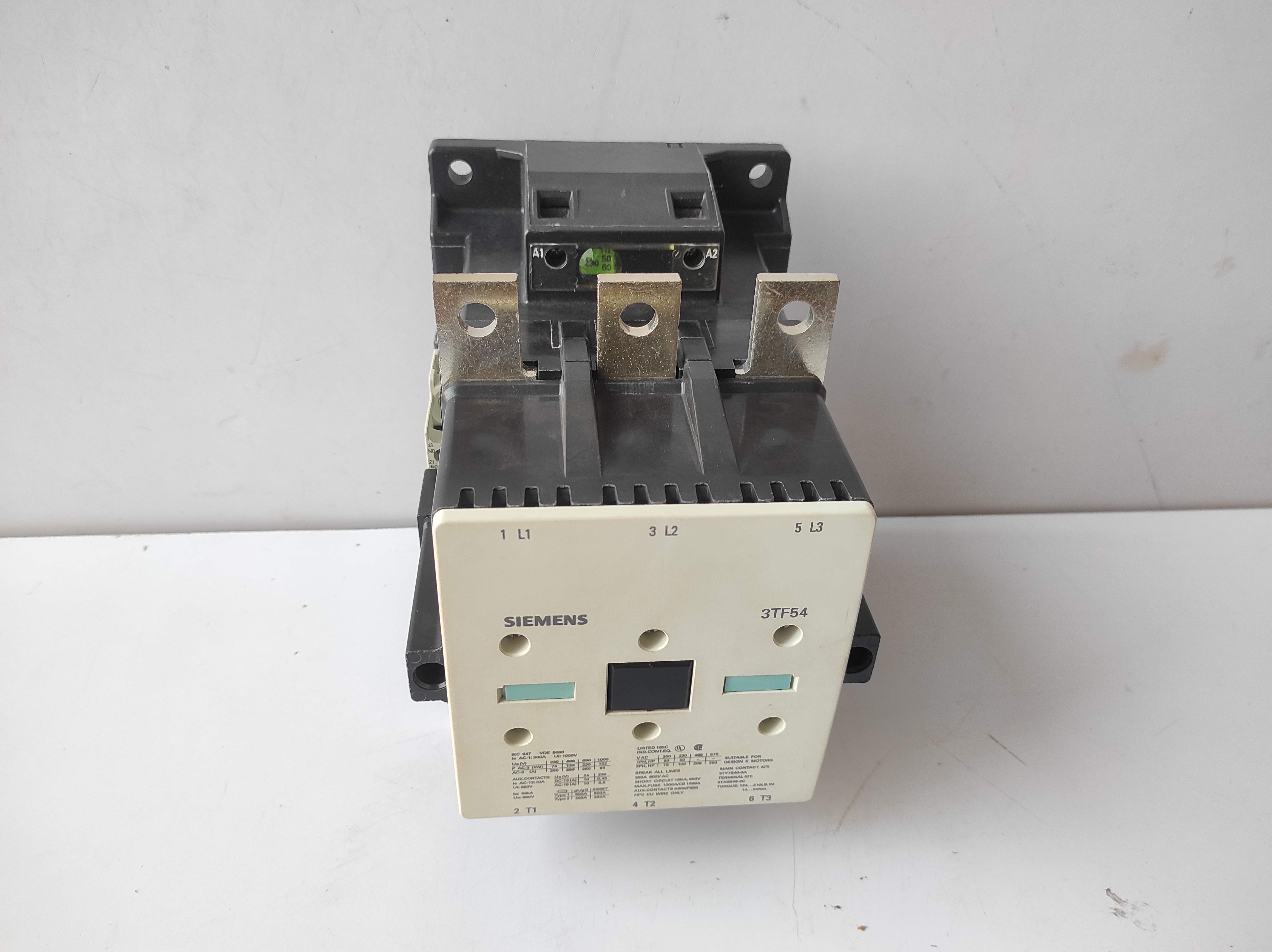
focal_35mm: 25
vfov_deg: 54.8
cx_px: 636
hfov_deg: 69.4
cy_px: 476
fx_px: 918
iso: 197
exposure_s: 1/50
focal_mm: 5.43
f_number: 1.89
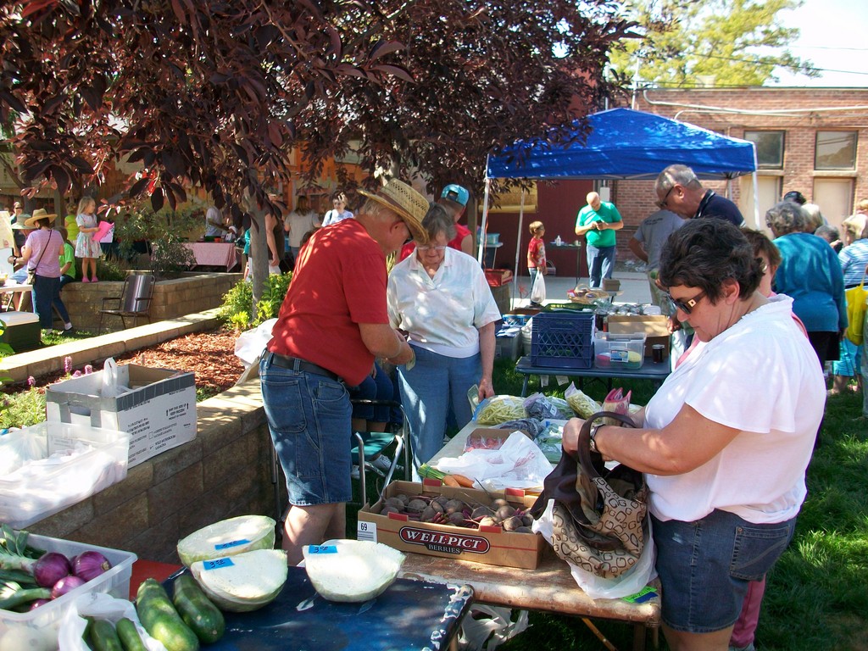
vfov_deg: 44.2
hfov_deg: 56.8
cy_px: 326
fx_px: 802
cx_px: 434
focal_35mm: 32
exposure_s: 1/200
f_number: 2.8
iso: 64
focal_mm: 5.7
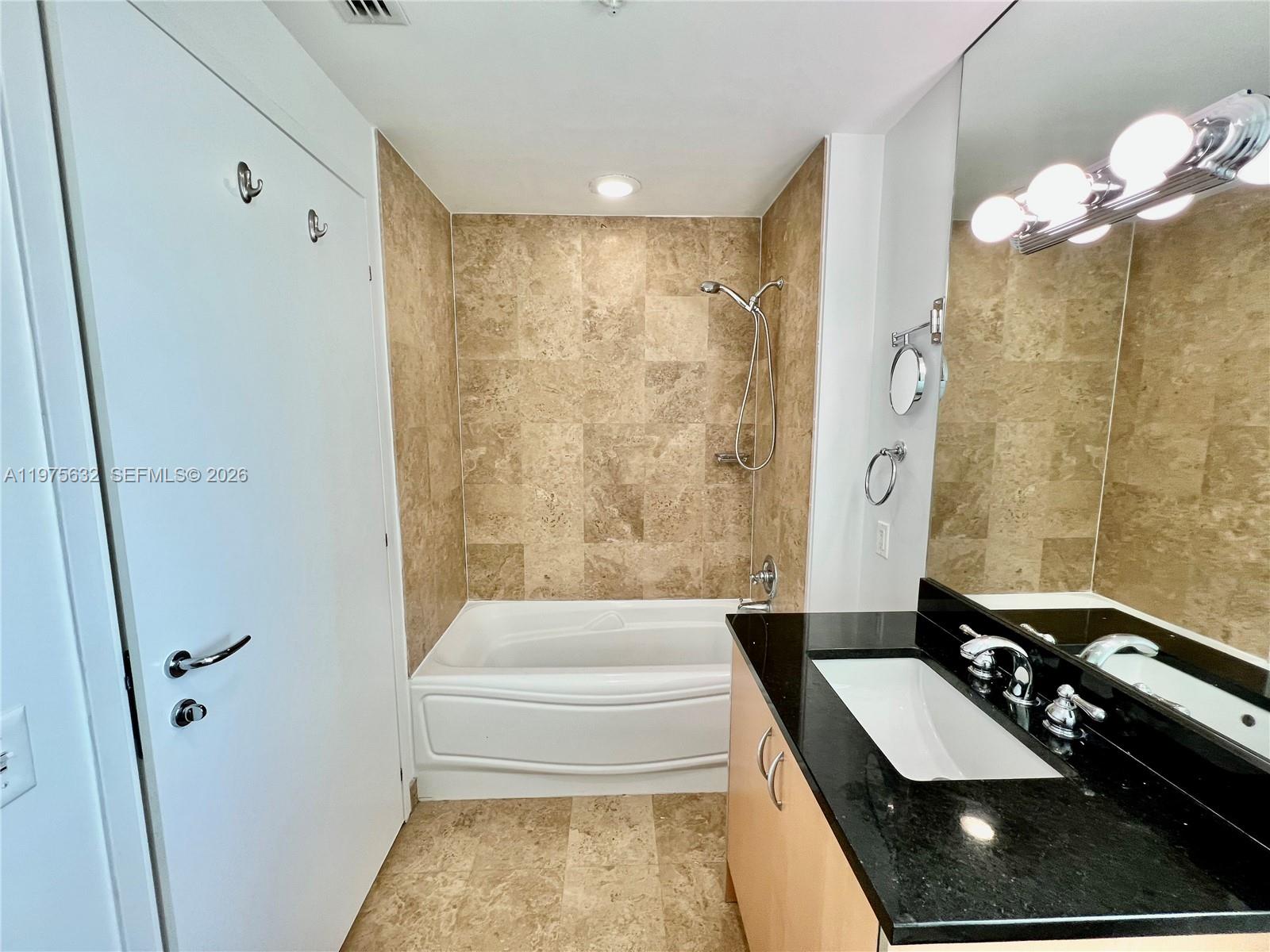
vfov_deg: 89.9
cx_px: 635
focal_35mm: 13
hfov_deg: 106.2
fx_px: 477
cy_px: 476
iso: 125
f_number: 1.8
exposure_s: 1/120
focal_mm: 1.57
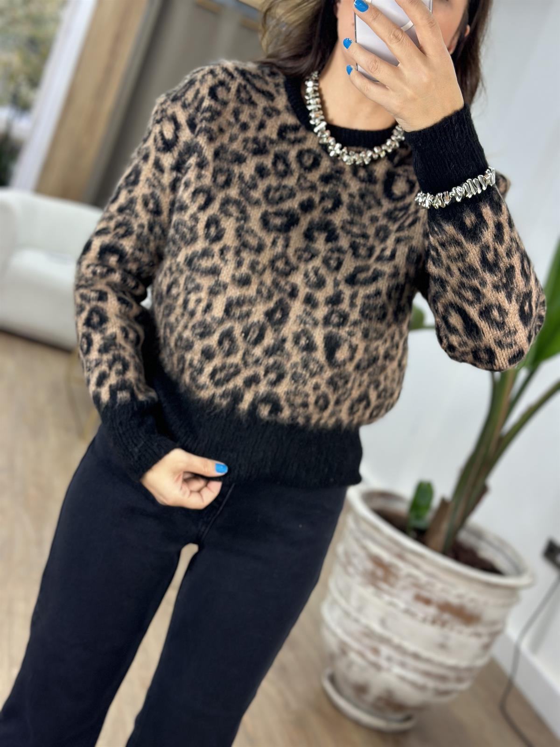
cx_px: 280
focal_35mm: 48
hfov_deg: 30.3
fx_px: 1035
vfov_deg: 39.7
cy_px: 374
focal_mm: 6.86
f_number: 1.78
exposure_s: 1/100
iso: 100
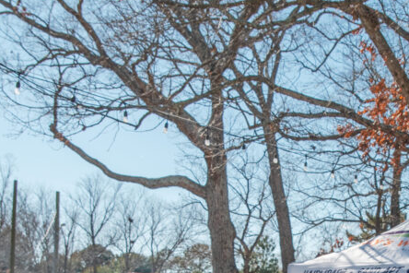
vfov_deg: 16.1
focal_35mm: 83
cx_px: 330
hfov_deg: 24.1
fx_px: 943
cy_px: 286
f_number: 3.2
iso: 320
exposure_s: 1/8000
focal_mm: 24
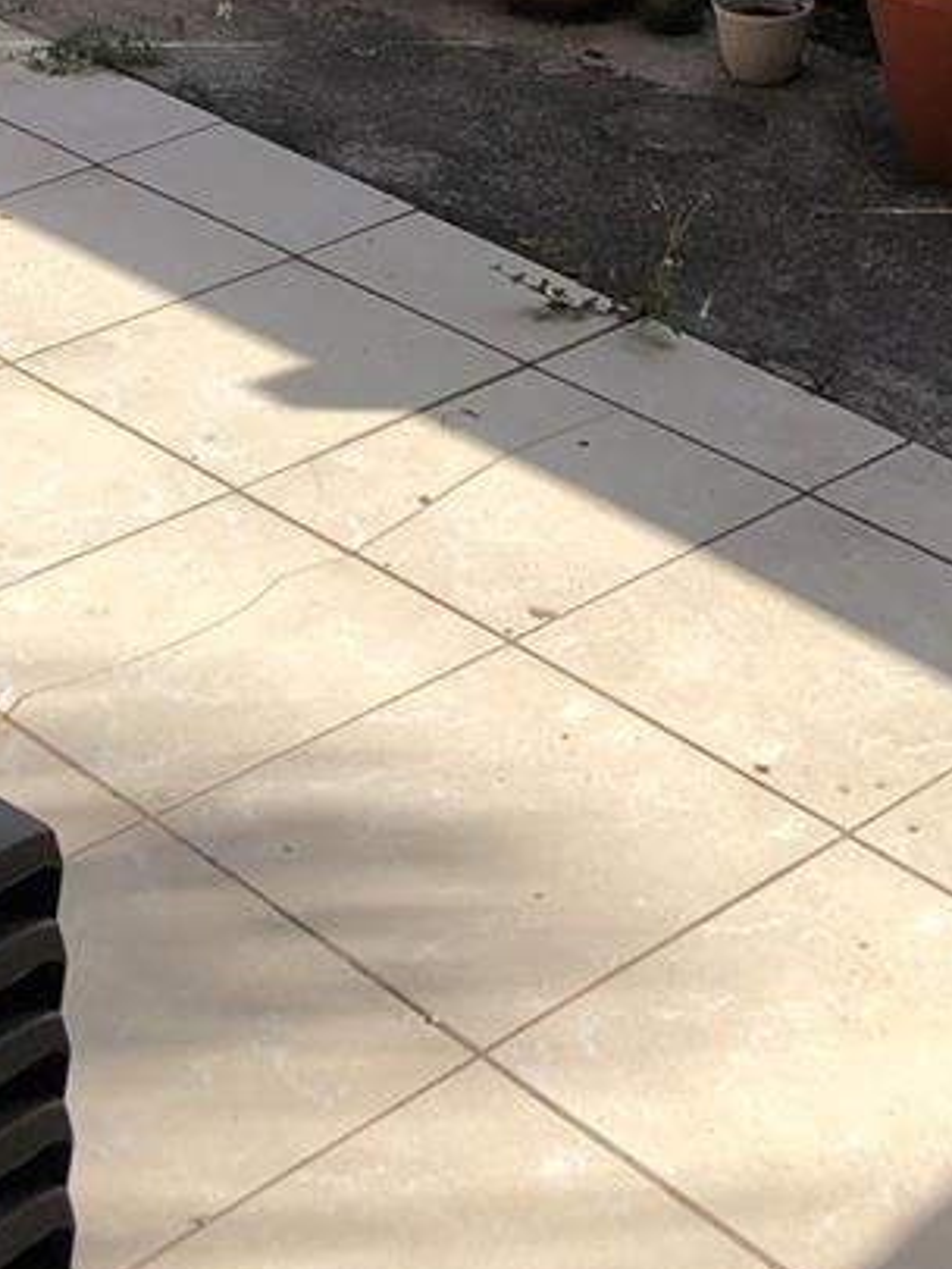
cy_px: -313
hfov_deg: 17.8
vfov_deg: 21.6
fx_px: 3042
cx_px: 520
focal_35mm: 83
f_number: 1.8
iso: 20
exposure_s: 1/1473
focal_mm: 3.99
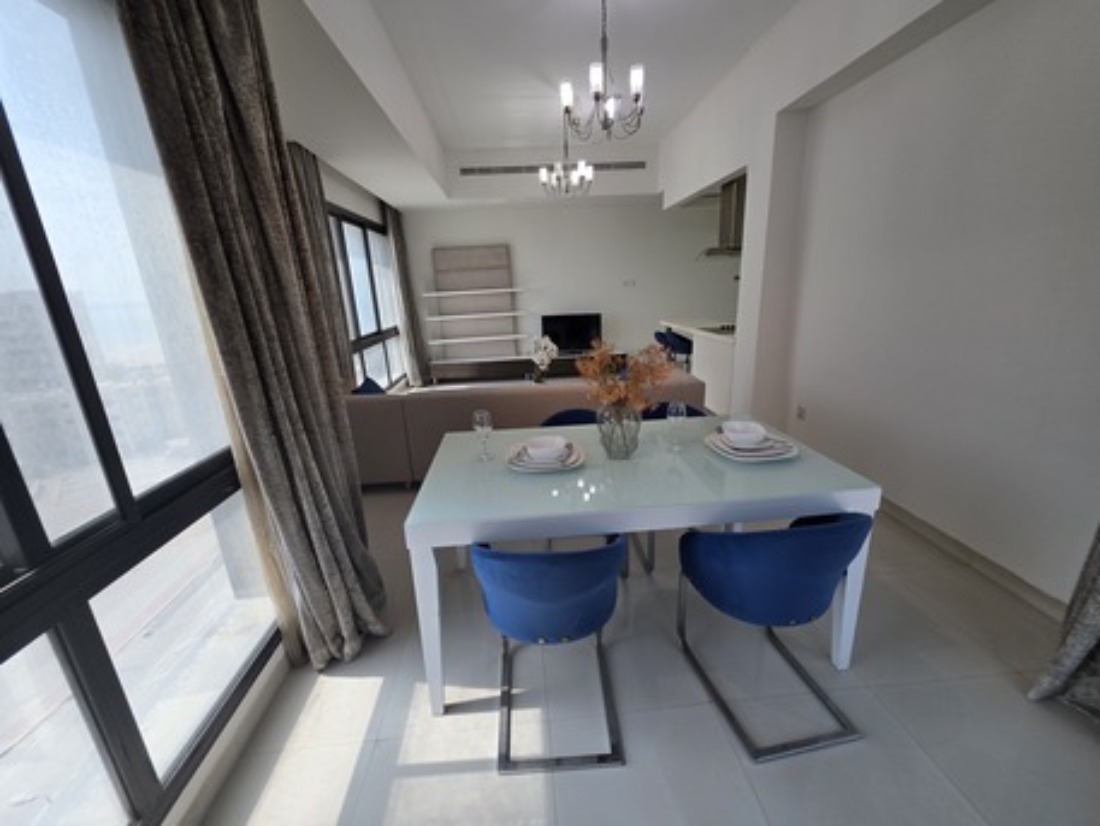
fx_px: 413
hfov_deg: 106.2
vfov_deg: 89.9
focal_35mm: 13
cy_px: 413
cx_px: 550
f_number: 1.9
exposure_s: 1/100
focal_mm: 2.2
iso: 80
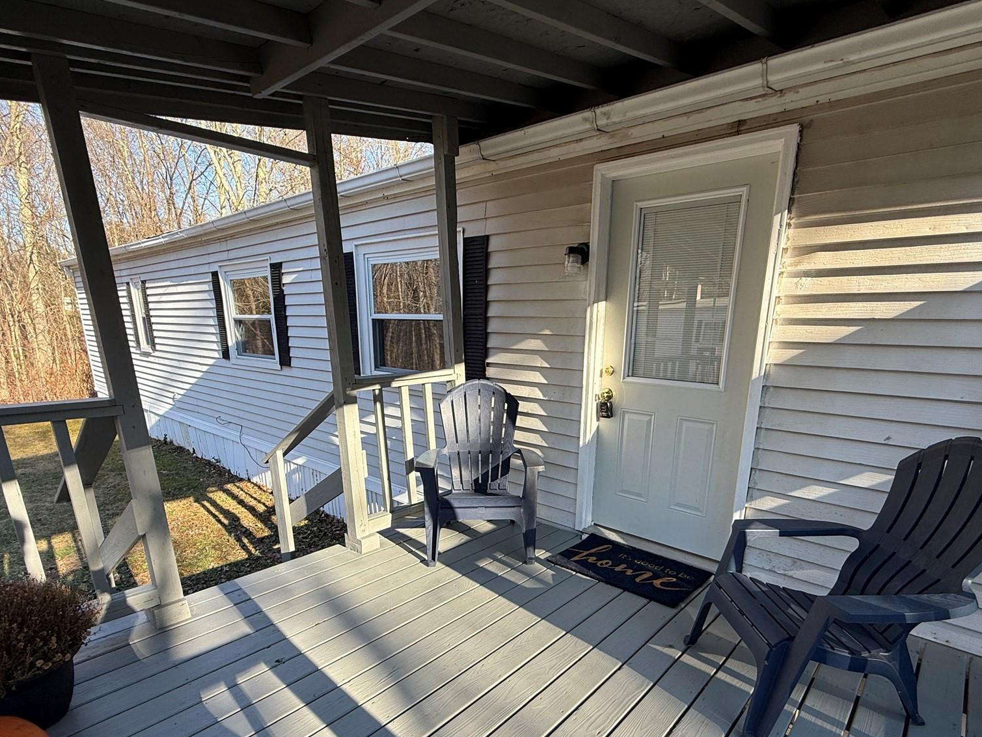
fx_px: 539
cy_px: 472
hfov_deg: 84.6
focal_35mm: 19
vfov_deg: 67.4
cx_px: 522
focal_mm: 2.22
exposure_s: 1/329
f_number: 2.2
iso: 50
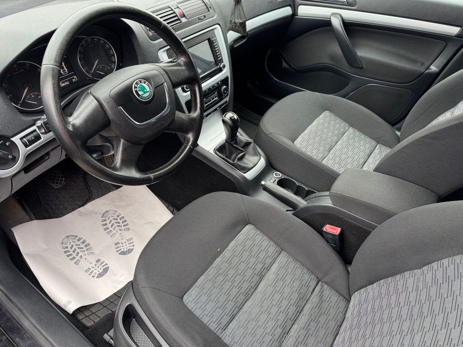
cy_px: 174
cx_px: 232
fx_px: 321
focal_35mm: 24
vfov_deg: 56.8
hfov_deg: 71.6
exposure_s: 1/121
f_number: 1.78
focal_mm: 6.76
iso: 200
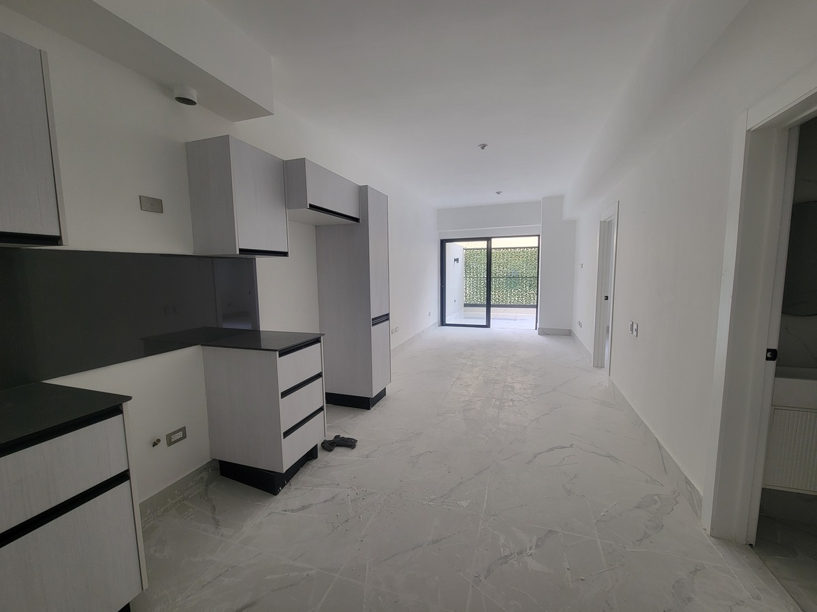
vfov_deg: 89.9
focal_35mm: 13
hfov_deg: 106.2
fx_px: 307
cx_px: 408
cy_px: 306
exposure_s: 1/60
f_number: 2.2
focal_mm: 2.2
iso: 50
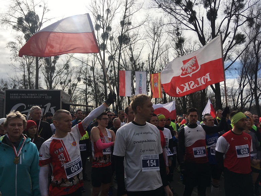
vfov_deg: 48.2
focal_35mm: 29
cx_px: 130
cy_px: 98
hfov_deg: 61.7
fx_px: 219
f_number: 2.2
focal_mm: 4.15
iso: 25
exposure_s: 1/3846
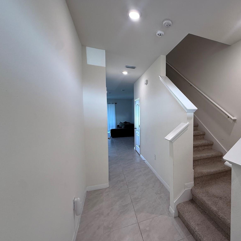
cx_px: 161
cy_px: 120
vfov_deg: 84.0
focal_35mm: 17
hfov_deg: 81.1
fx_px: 134
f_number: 2.2
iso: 160
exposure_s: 1/120
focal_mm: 2.22
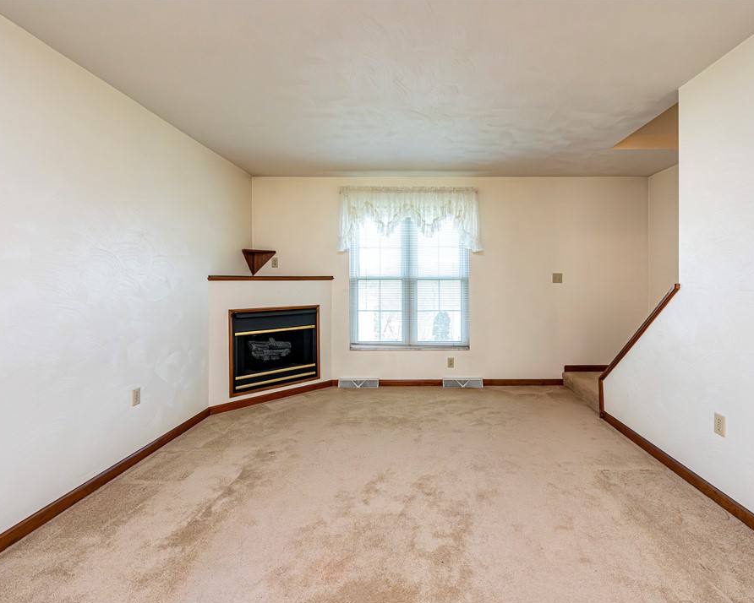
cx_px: 397
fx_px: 357
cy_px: 304
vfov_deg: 80.4
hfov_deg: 93.0
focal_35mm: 16
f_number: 8
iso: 4000
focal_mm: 14
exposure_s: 1/200
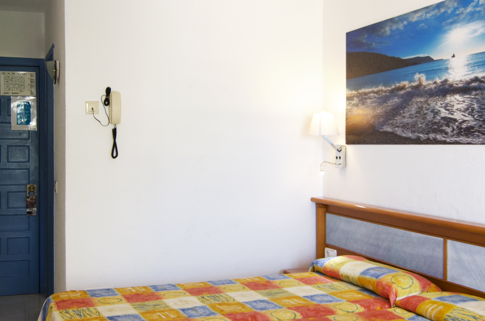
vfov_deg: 29.7
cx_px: 247
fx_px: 605
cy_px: 144
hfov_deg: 43.7
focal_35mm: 45
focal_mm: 15
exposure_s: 1/80
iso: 400
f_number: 4
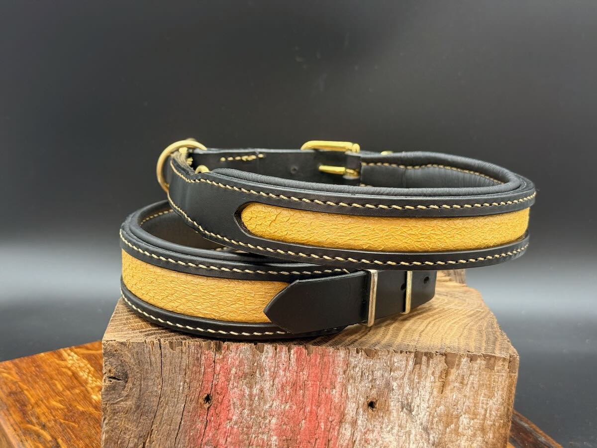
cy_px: 224
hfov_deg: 39.7
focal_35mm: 48
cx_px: 298
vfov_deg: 30.3
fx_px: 828
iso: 100
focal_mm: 6.76
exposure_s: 1/82
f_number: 1.78
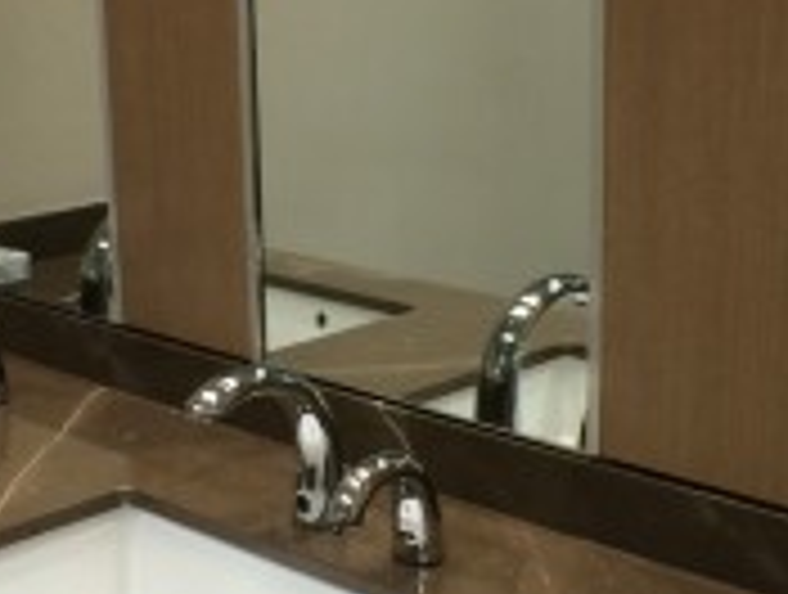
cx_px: 324
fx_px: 2418
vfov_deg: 14.0
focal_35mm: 106
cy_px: 340
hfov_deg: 18.5
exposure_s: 1/30
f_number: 2.2
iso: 80
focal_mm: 4.12
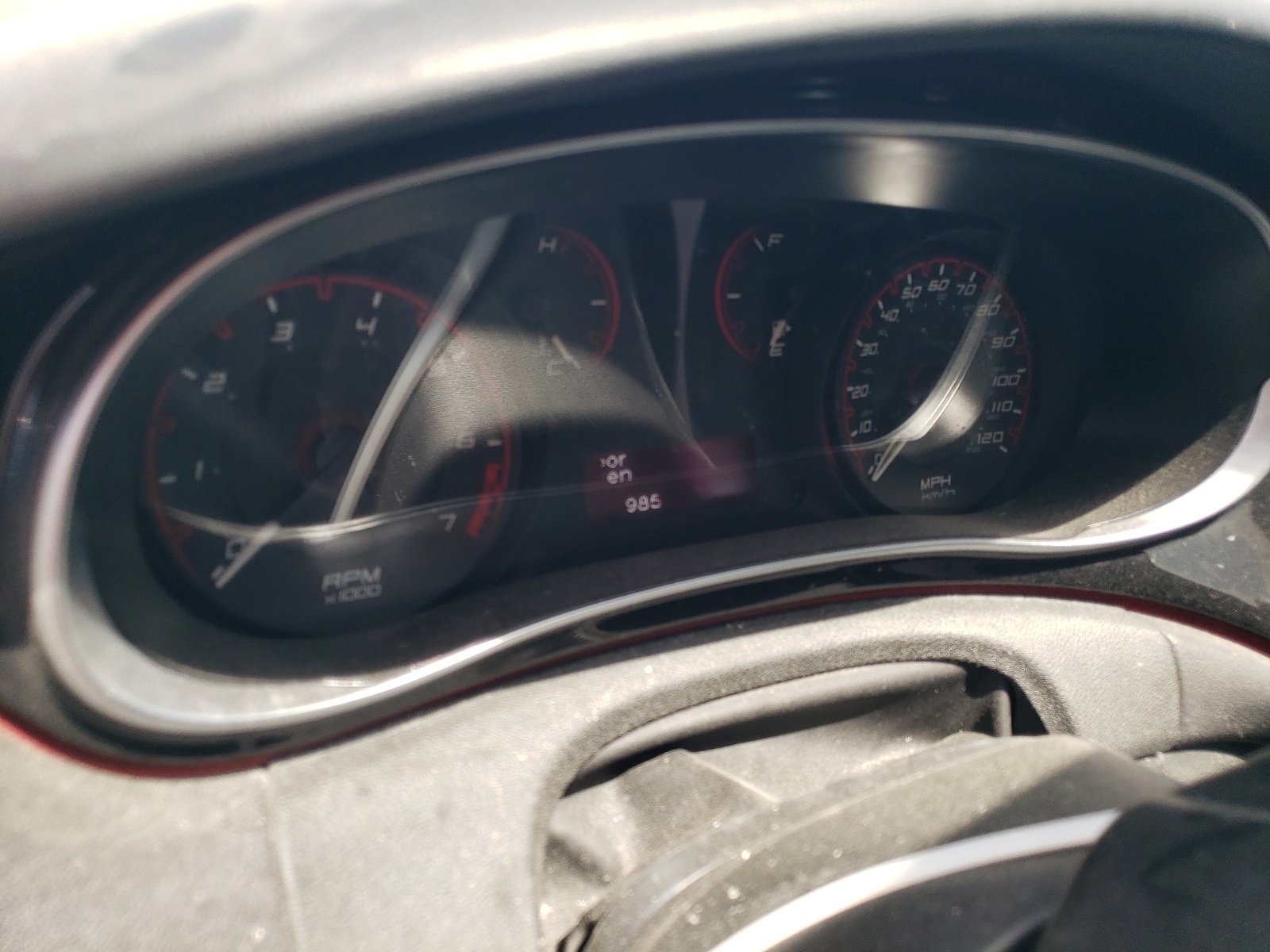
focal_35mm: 26
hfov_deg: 67.3
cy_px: 476
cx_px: 635
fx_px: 954
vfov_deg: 53.1
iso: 50
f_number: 1.5
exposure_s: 1/435
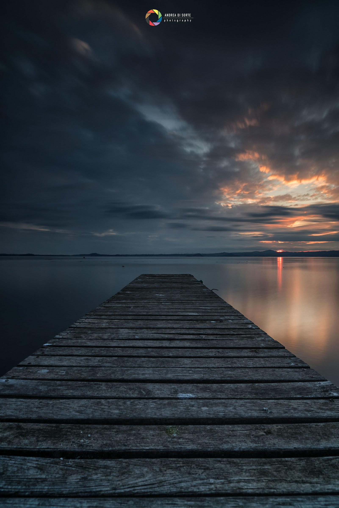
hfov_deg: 59.5
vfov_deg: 81.2
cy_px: 254
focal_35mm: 21
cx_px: 170
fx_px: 296
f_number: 14
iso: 64
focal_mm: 21
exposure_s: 75
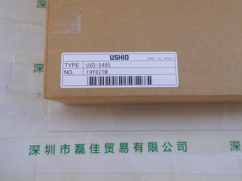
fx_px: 182
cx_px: 121
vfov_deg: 53.1
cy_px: 90
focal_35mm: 26
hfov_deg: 67.3
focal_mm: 4.6
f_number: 8
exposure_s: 1/378
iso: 100
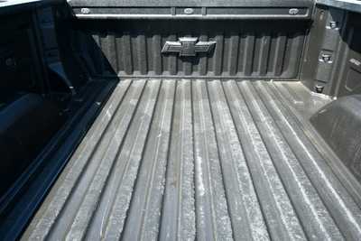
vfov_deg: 43.6
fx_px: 301
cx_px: 180
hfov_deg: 61.9
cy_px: 120
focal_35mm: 30
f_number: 5.6
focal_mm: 20
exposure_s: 1/250
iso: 560
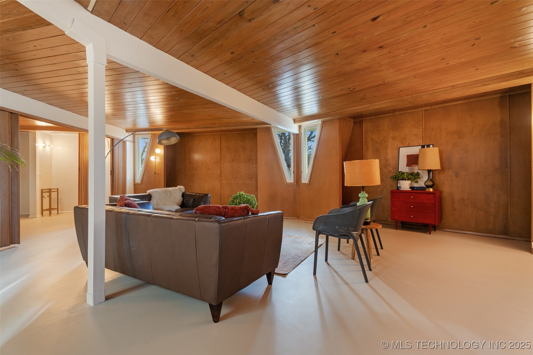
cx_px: 266
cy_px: 178
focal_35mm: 16
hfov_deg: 96.7
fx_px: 237
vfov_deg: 73.7
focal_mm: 16
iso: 250
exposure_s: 1
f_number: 9
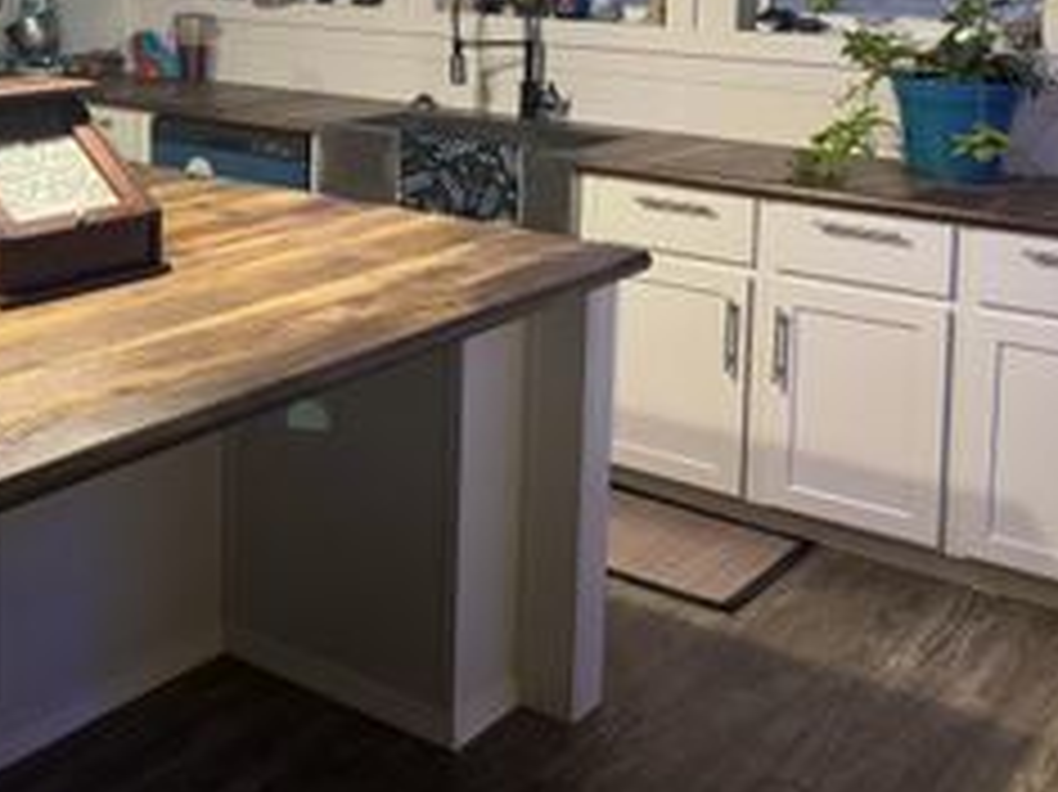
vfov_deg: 26.9
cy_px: -2
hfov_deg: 33.9
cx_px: -27
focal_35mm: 51
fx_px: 1558
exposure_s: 1/60
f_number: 1.78
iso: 640
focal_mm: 6.76
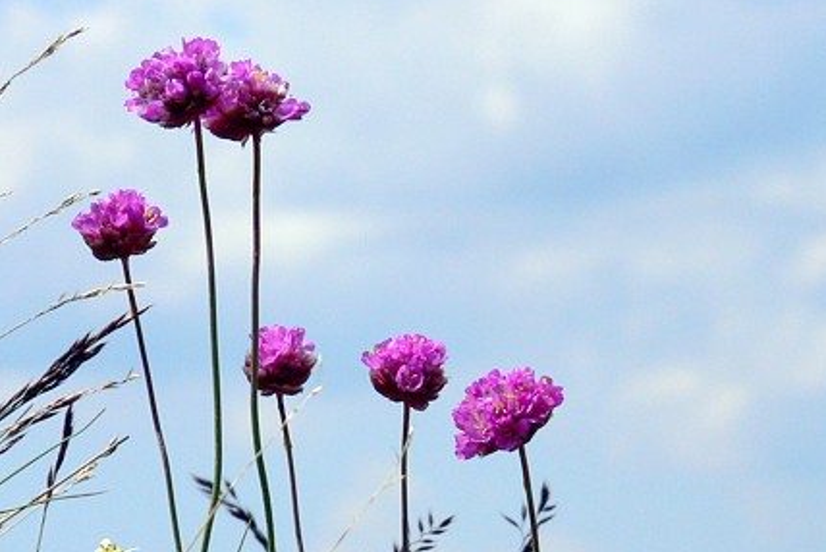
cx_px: 369
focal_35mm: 437
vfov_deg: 3.2
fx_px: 10033
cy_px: 425
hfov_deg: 4.7
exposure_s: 1/640
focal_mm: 47.6
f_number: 7.1
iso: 80
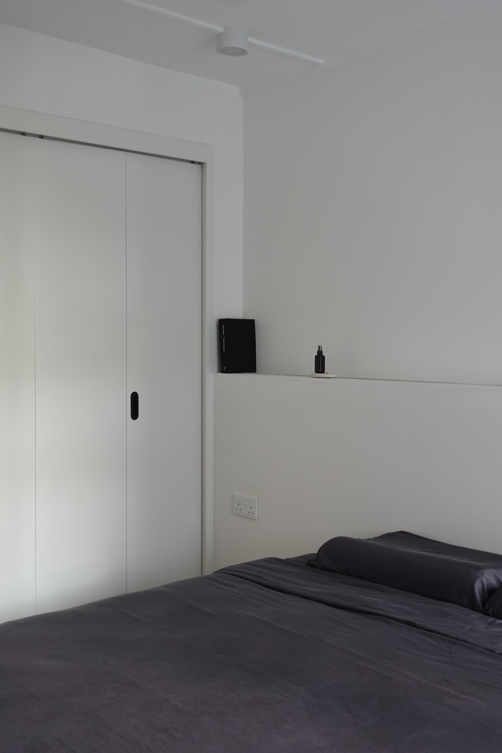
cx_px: 234
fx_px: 858
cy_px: 350
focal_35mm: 41
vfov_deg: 47.4
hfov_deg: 32.6
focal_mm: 14.68
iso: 320
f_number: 2.8
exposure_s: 1/40
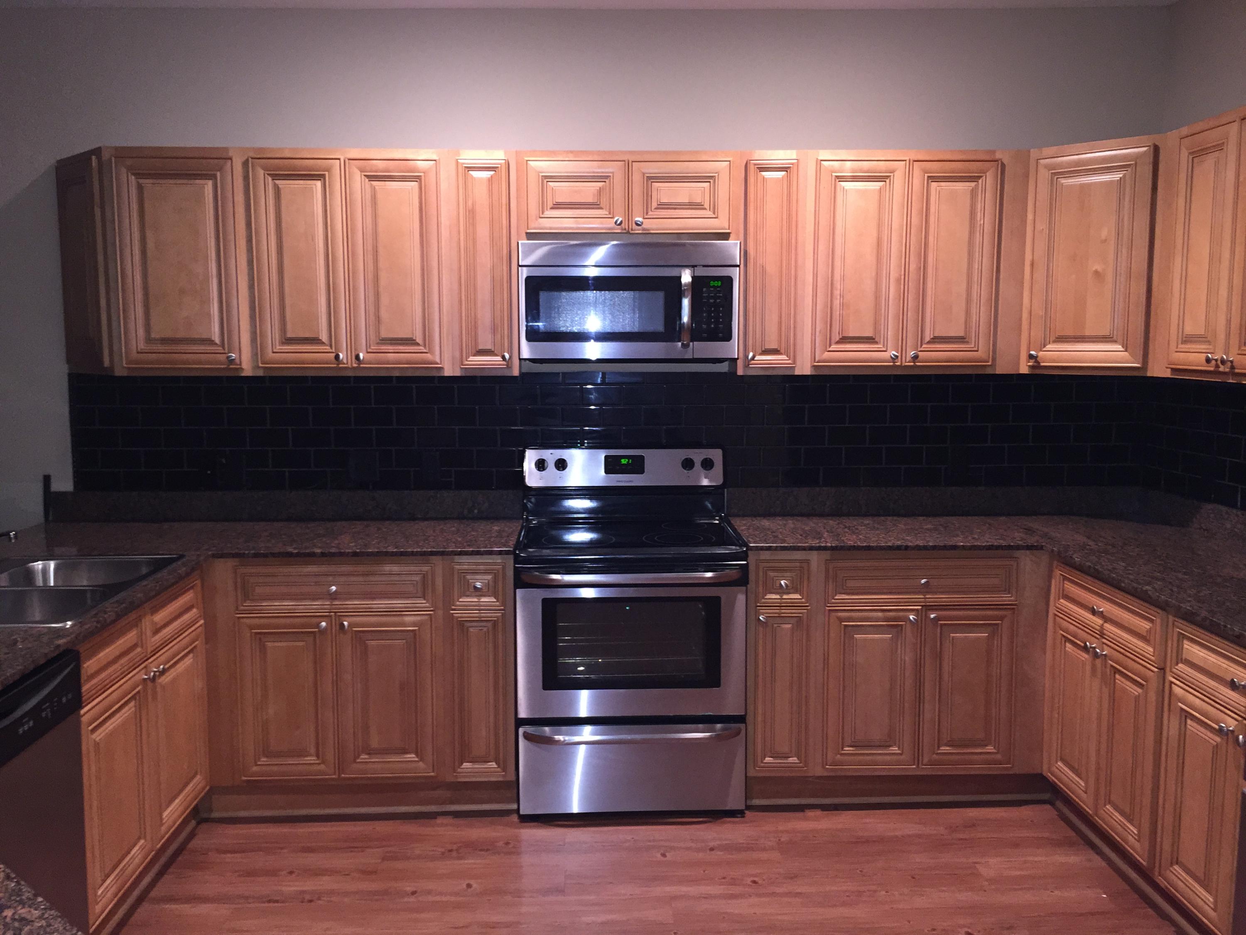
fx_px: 1044
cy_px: 468
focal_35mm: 29
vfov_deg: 48.2
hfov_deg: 61.7
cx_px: 623
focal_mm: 4.15
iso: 200
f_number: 2.2
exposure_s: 1/16
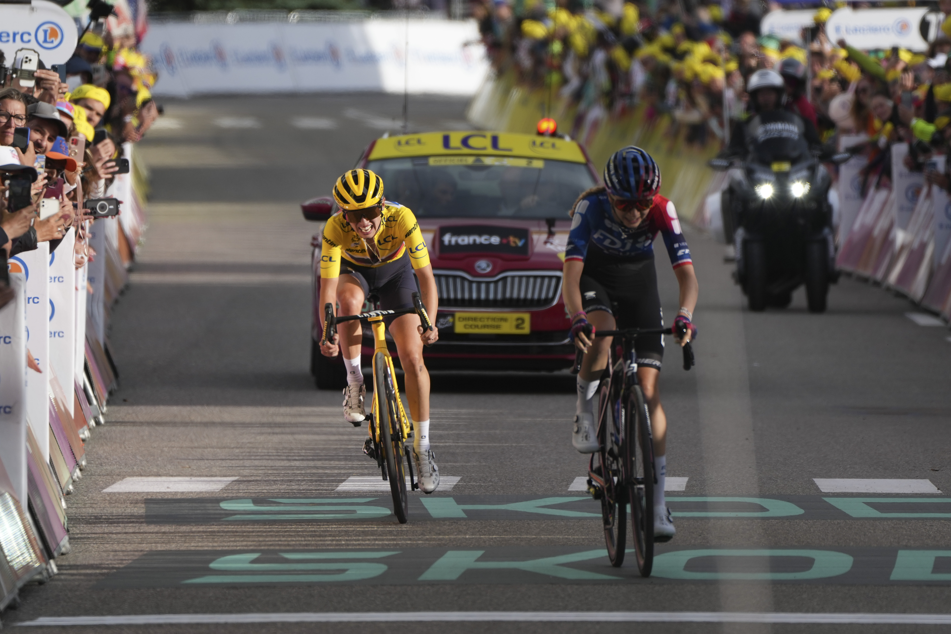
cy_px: 317
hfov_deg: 5.2
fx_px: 10566
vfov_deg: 3.4
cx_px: 476
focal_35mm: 400
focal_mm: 400
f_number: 5.6
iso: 320
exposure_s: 1/1600
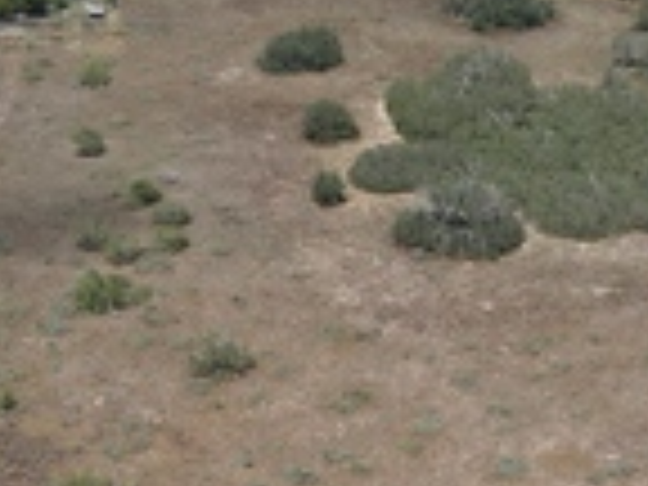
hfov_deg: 18.2
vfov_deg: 13.6
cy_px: 522
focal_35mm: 107
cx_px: 500
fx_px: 2003
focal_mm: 4.5
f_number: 2.8
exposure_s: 1/725
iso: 100
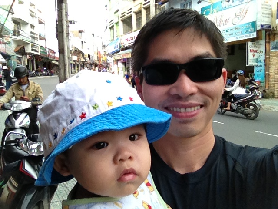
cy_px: 104
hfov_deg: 52.6
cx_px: 139
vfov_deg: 40.7
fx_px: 281
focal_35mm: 35
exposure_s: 1/637
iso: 125
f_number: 2.4
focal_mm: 1.85
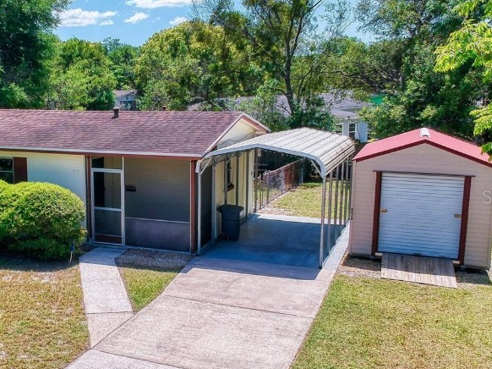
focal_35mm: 44
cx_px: 129
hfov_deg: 41.8
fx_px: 625
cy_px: 196
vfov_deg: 32.8
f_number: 2.6
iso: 102
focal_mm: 4.49
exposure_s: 1/2000
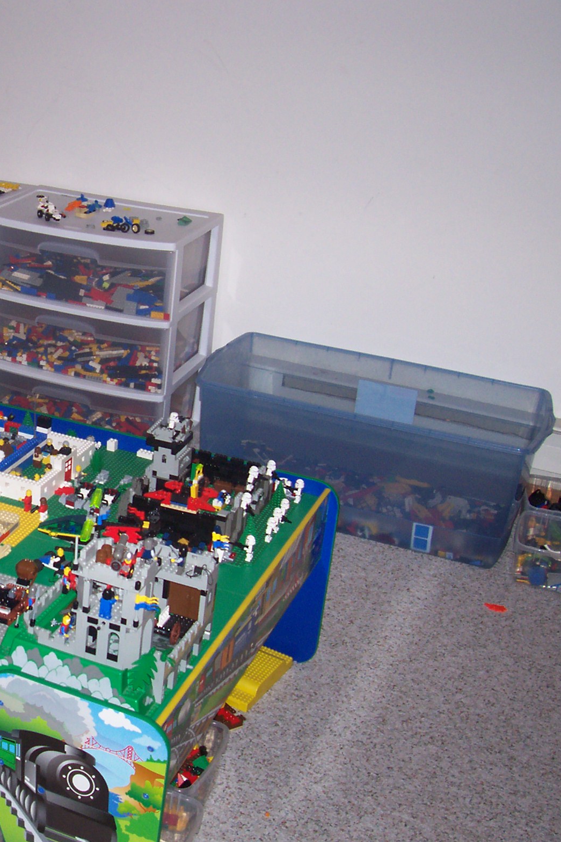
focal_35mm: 52
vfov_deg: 38.2
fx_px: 1215
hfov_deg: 24.8
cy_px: 429
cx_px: -3
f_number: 2.7
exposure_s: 1/64
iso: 80
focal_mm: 5.6
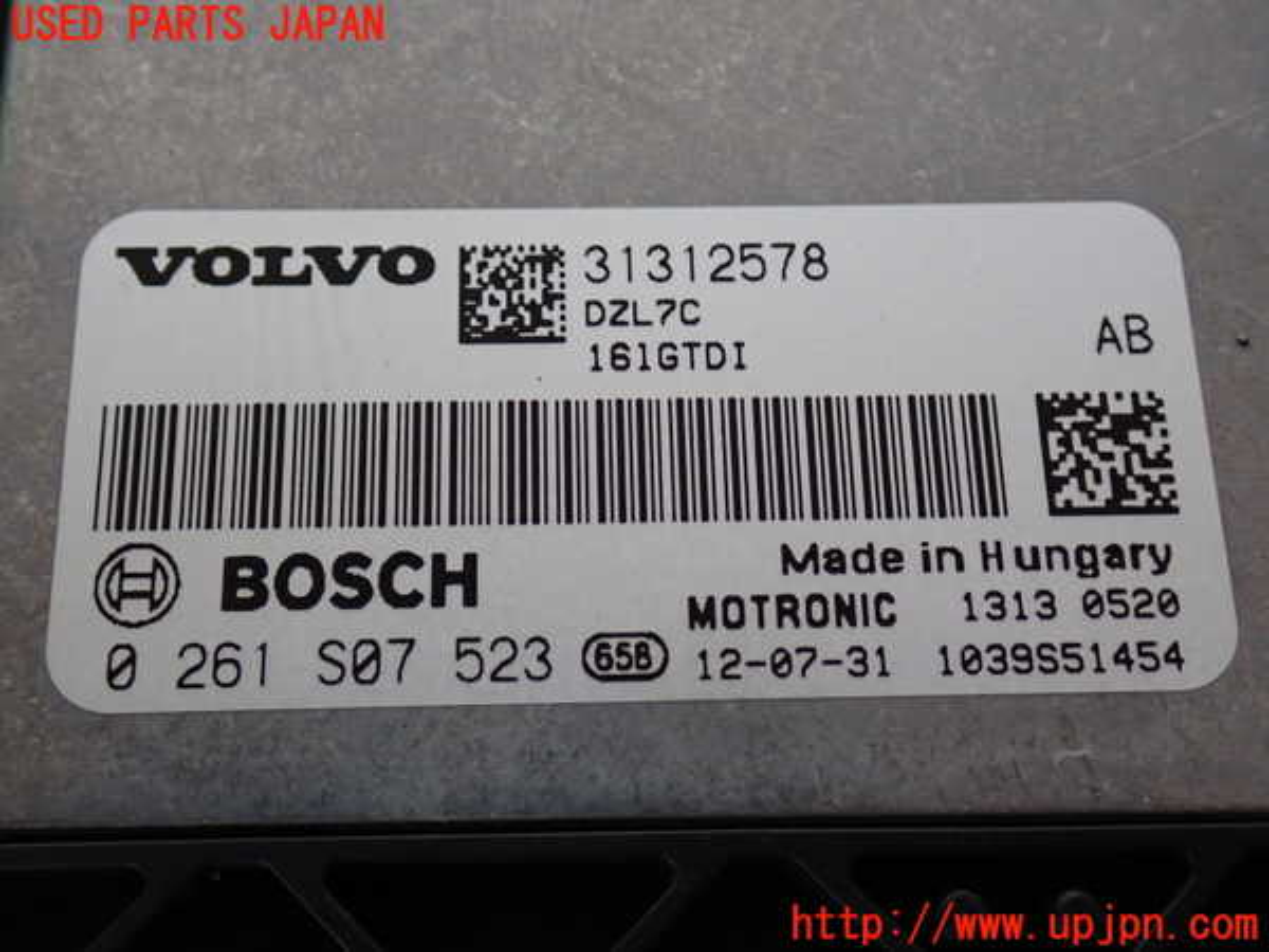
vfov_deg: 35.1
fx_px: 1503
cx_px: 634
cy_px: 476
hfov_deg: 45.8
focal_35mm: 41
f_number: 2.8
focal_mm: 7.31
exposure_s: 1/40
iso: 320
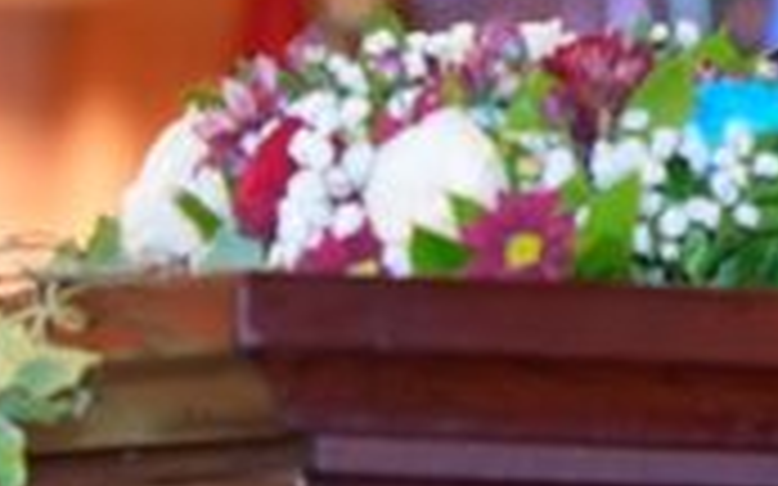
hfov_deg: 4.4
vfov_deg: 2.8
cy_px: 0
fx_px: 10068
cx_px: 1655
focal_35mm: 475
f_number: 2.8
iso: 1000
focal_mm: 70
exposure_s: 1/100
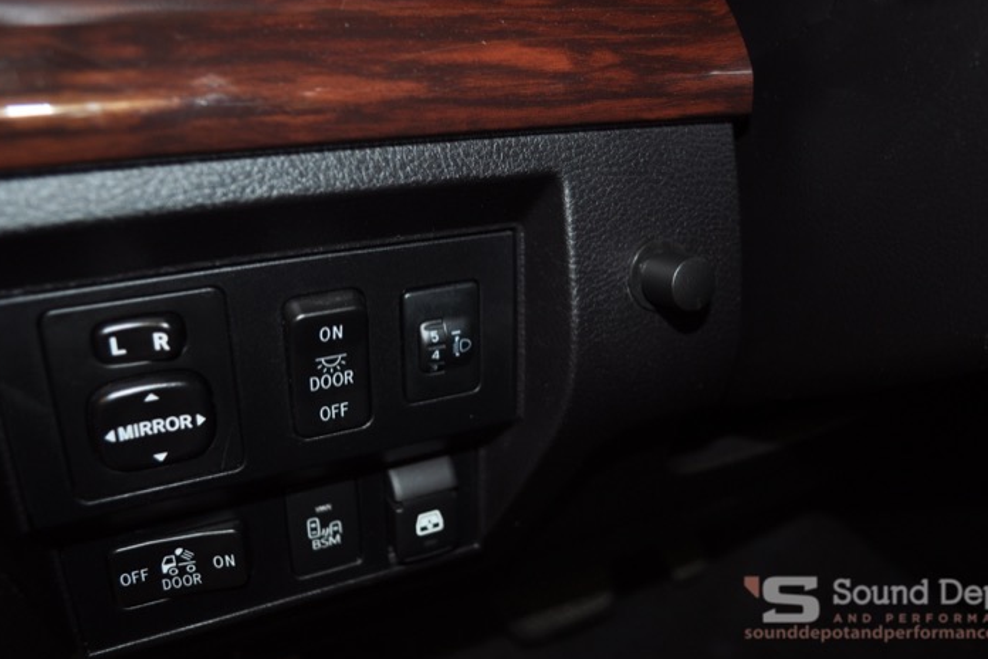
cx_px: 527
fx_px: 851
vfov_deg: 42.3
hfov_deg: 60.2
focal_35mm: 31
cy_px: 325
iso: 400
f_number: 3.5
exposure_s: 1/60
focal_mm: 18
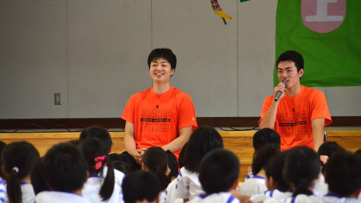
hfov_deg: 6.9
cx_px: 181
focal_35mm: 315
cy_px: 94
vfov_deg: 3.9
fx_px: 3015
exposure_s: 1/640
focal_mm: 200
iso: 3200
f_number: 5.6
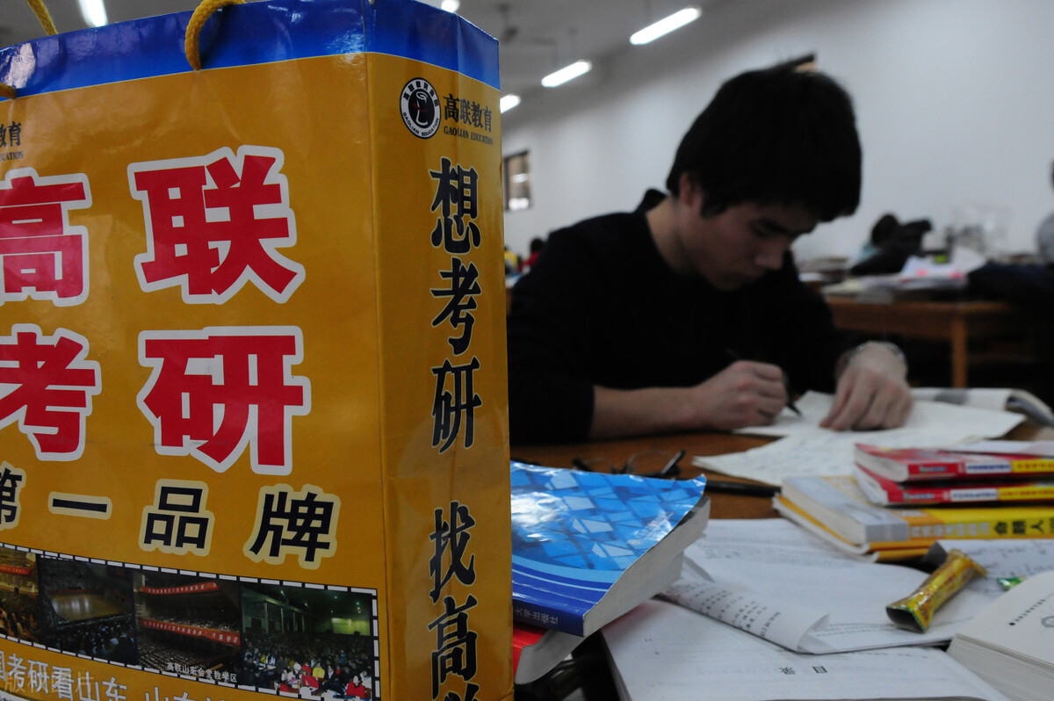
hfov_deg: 55.1
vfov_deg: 38.3
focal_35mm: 34
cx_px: 527
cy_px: 350
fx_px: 1009
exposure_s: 1/60
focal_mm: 23
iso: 1250
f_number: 5.6
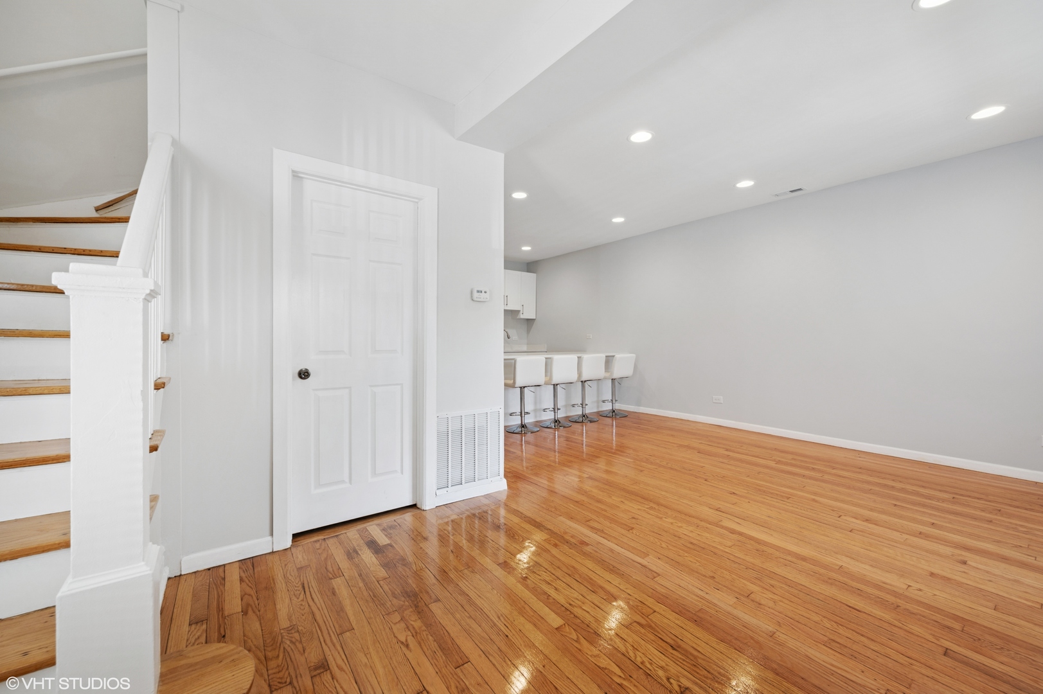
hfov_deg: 104.3
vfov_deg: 81.1
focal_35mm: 14
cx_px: 522
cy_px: 347
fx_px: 405
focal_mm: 14
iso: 200
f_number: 9.5
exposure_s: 1/15
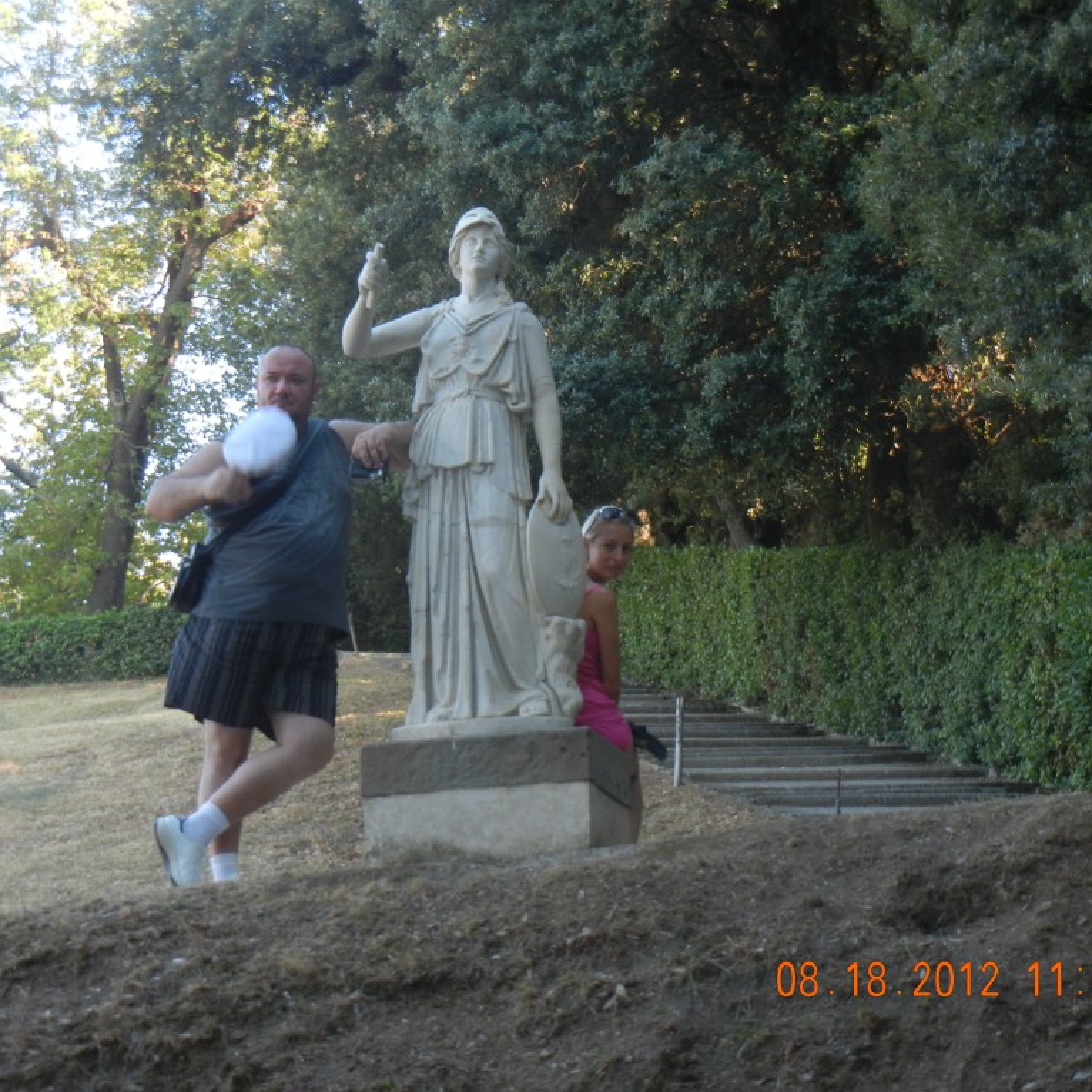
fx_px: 3248
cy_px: 546
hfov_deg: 19.1
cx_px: 495
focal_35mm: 91
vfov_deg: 19.1
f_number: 4.3
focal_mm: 13.9
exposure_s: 1/59.6
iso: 160
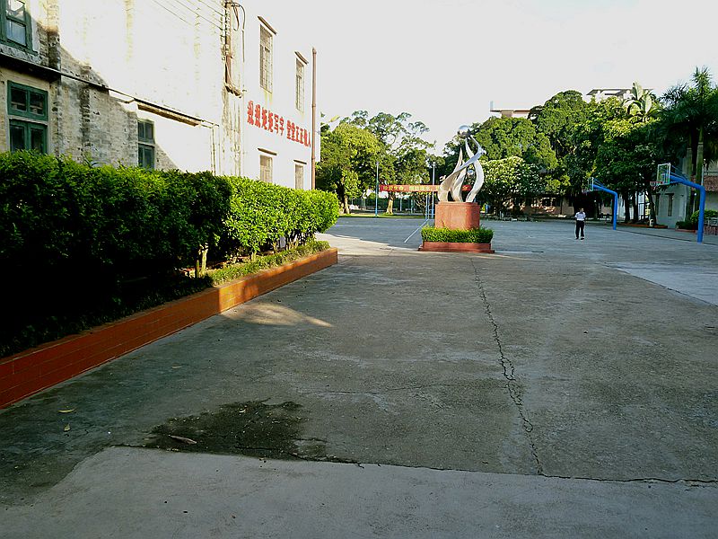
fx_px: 602
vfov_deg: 48.2
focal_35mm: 29
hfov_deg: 61.7
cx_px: 359
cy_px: 270
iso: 125
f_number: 3.5
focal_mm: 5.2
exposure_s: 1/100
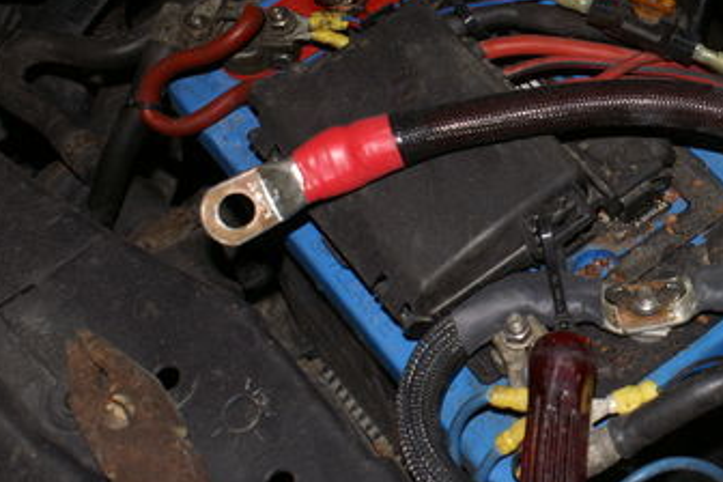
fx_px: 1607
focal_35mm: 80
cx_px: 676
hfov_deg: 24.5
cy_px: 138
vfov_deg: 17.0
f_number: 5.6
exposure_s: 1/60
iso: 400
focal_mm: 28
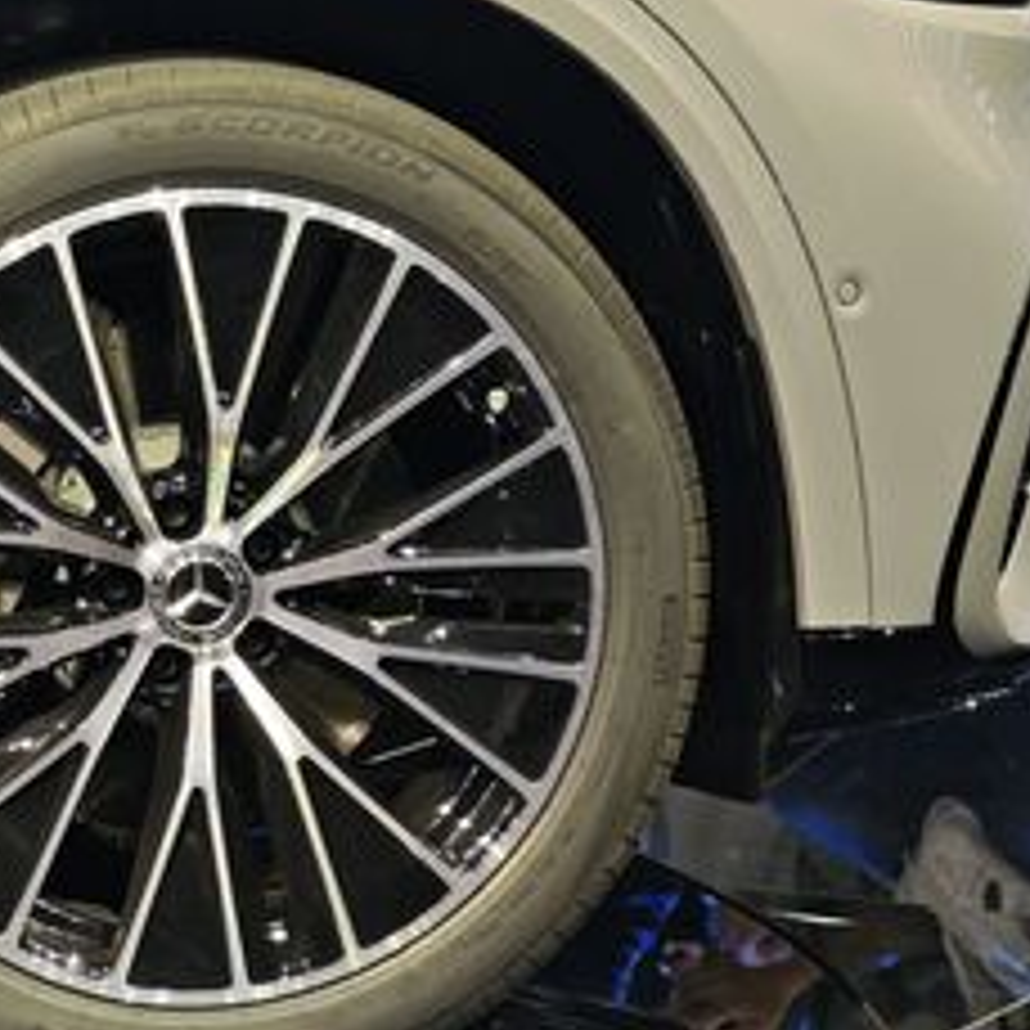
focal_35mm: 210
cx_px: 180
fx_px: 7069
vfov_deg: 8.3
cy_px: 234
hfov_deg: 8.3
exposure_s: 1/50
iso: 400
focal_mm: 25.1
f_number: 2.6
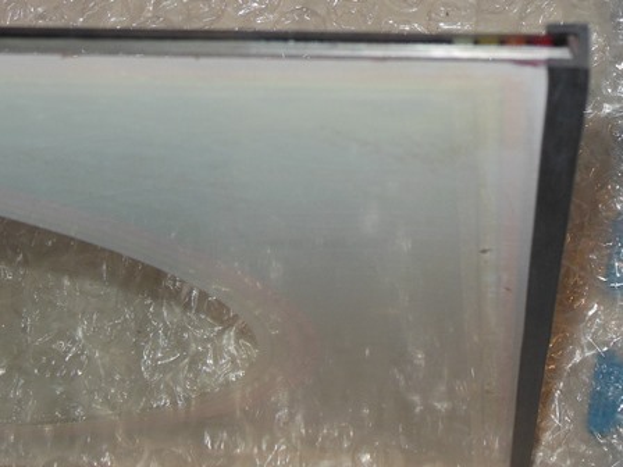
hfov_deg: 43.9
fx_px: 774
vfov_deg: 33.6
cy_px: 234
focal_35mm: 43
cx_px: 312
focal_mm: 7.7
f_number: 3.8
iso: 125
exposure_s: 1/30
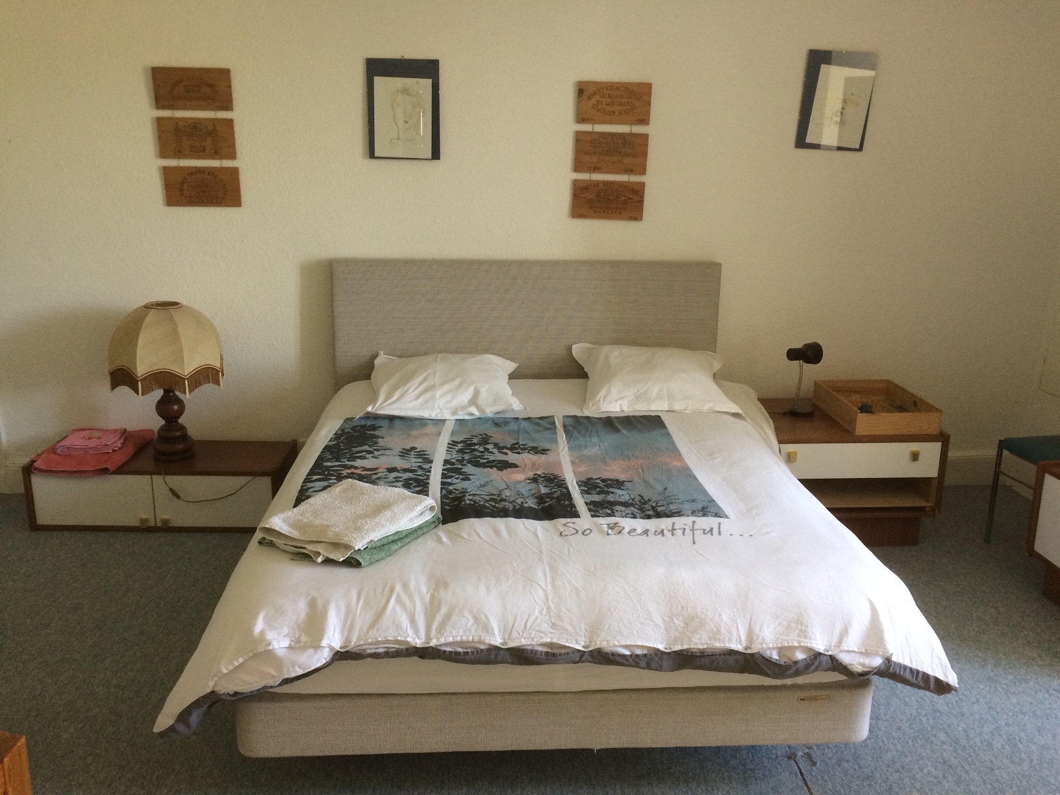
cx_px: 530
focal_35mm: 29
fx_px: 888
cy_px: 398
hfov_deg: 61.7
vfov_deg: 48.2
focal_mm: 4.15
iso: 125
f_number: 2.2
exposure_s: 1/33
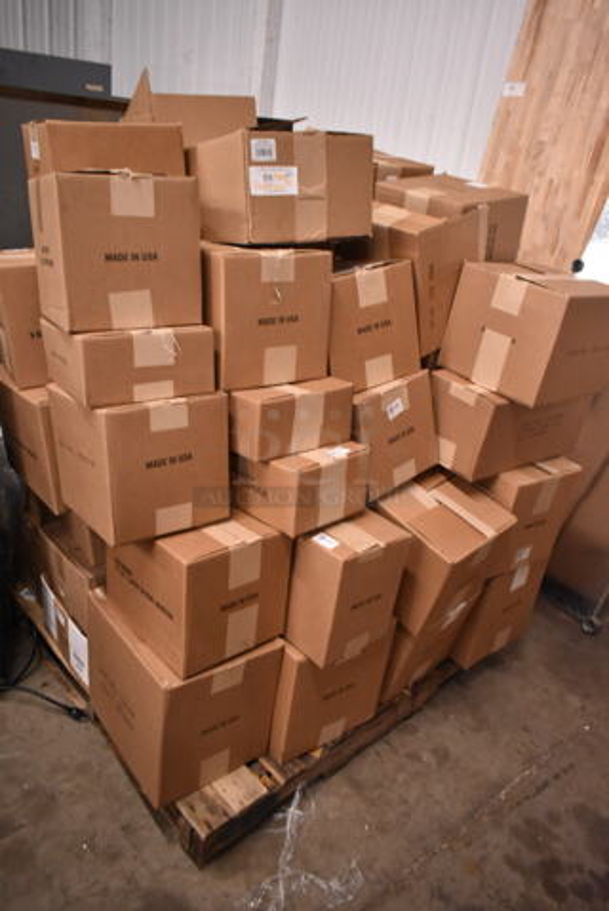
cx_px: 304
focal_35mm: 27
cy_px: 456
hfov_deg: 48.0
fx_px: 684
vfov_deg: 67.4
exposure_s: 1/125
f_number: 3.5
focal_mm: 18
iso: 3200
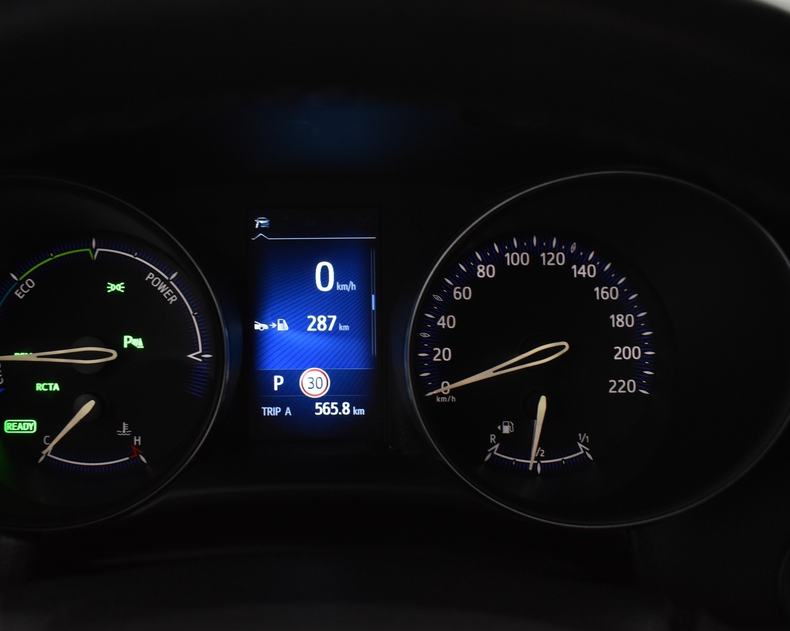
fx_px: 995
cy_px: 316
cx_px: 314
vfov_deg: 35.2
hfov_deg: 43.1
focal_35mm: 43
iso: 1250
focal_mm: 25
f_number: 5.6
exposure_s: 1/25
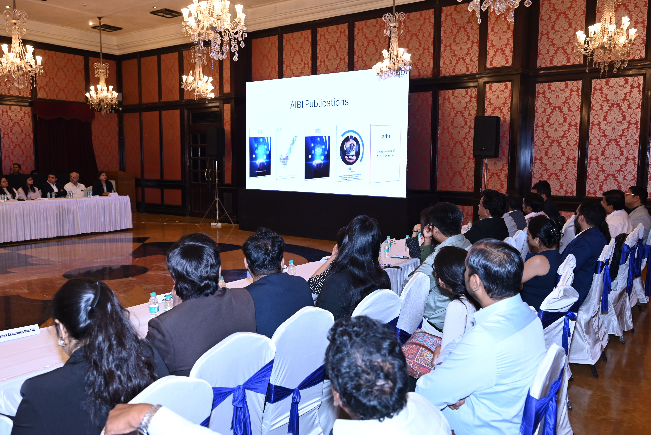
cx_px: 326
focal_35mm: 31
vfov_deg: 42.4
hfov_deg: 60.3
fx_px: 561
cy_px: 218
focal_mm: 31
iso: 2000
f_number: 5
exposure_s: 1/125
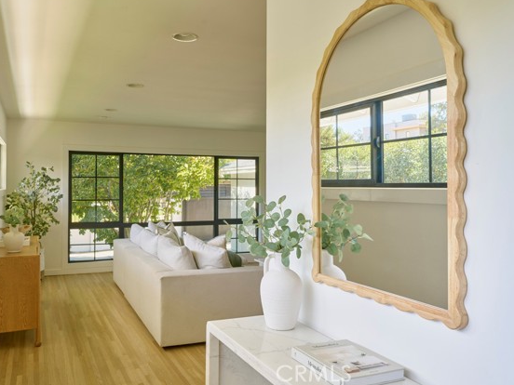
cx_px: 225
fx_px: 431
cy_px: 188
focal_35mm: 29
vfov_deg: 48.2
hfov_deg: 61.5
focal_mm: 26
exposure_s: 1/40
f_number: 11
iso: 100
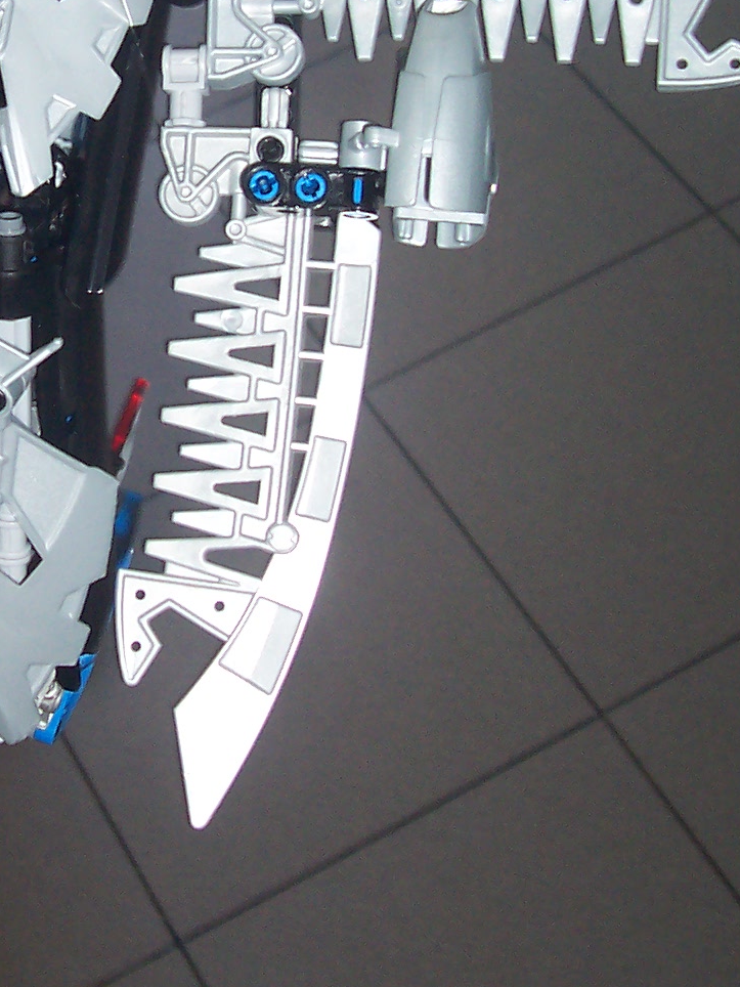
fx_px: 2223
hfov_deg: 18.5
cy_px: 232
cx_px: 25
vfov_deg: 24.7
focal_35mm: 78
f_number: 2.8
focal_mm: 5.6
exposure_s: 1/60
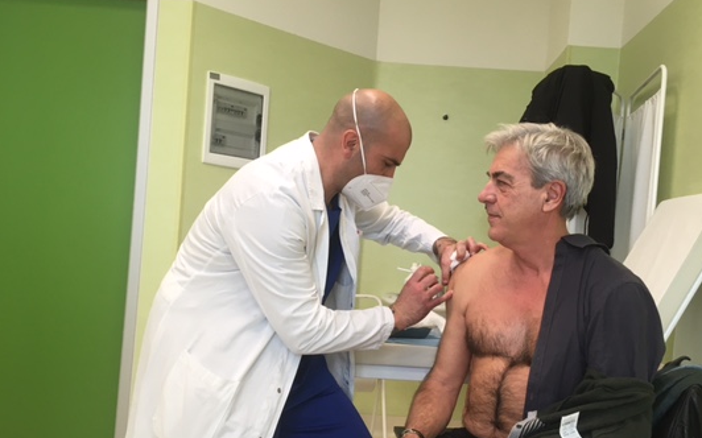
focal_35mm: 37
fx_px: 708
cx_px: 414
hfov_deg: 52.5
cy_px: 247
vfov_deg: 34.4
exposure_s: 1/33
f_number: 2.2
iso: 25
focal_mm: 4.15
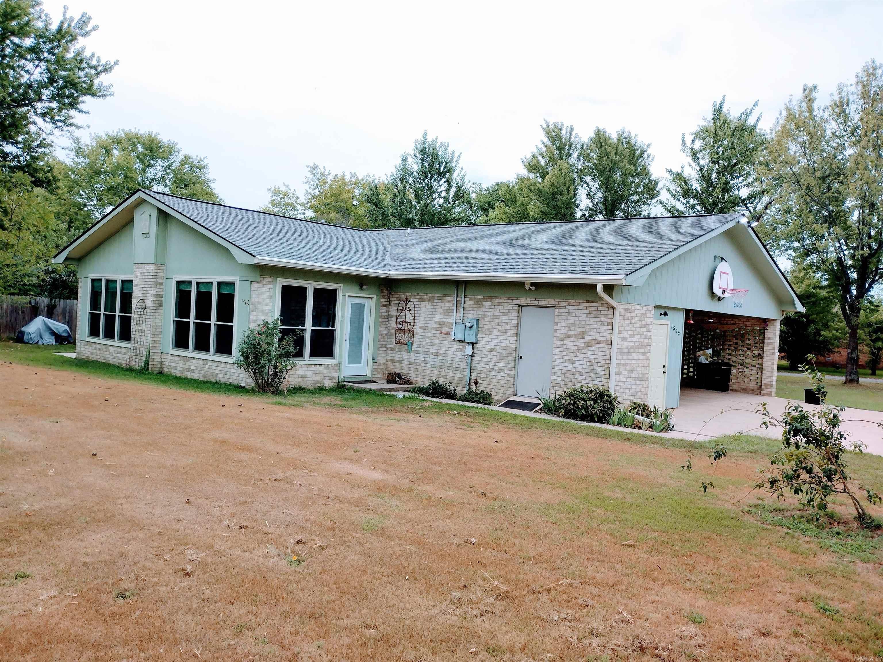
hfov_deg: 65.3
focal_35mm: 27
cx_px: 442
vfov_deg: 51.4
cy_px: 331
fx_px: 689
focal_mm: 4.71
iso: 100
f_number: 1.7
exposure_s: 1/1320
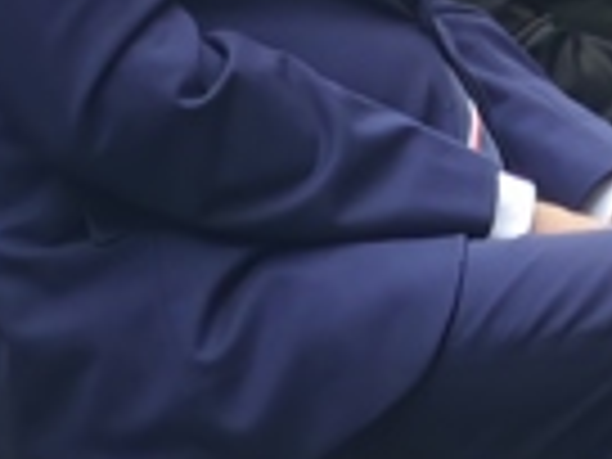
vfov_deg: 1.6
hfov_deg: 2.2
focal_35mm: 912
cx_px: 1125
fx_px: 16124
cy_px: -475
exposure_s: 1/100
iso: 100
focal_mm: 16.85
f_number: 3.5
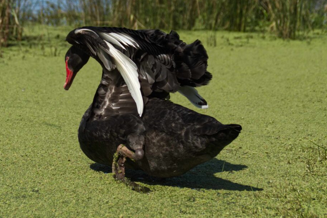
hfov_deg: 14.3
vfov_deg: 9.5
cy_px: 108
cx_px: 160
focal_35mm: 144
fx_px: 1303
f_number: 8
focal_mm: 85
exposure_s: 1/1000
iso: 200
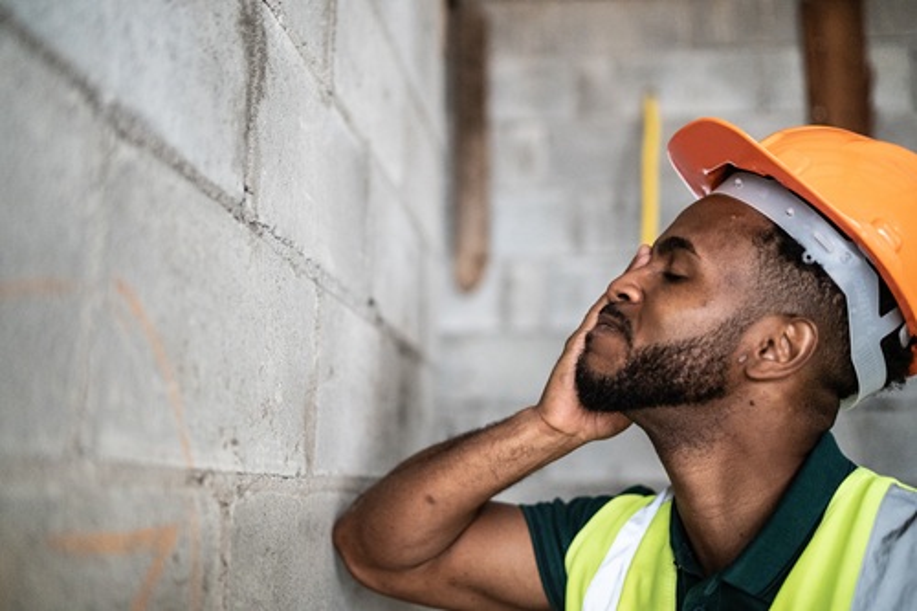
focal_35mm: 35
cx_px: 458
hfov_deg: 54.5
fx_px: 891
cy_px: 306
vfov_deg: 37.8
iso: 2500
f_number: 1.4
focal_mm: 35
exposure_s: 1/160
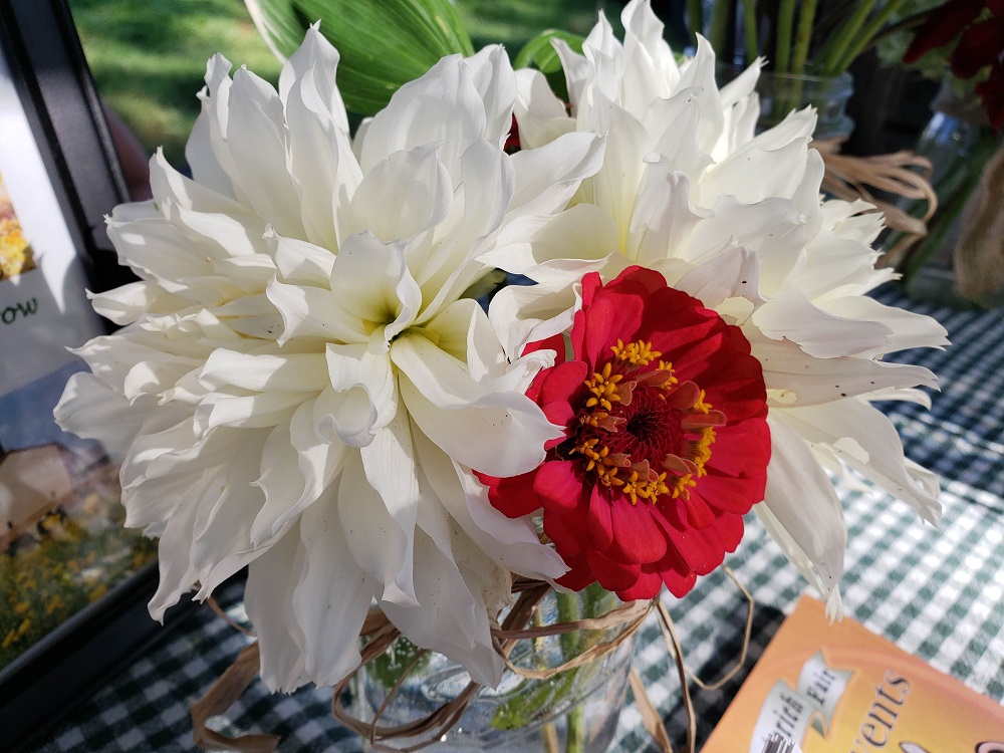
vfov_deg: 53.1
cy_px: 376
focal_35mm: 26
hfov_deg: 67.3
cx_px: 502
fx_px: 754
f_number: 2.4
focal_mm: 4.3
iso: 50
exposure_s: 1/343
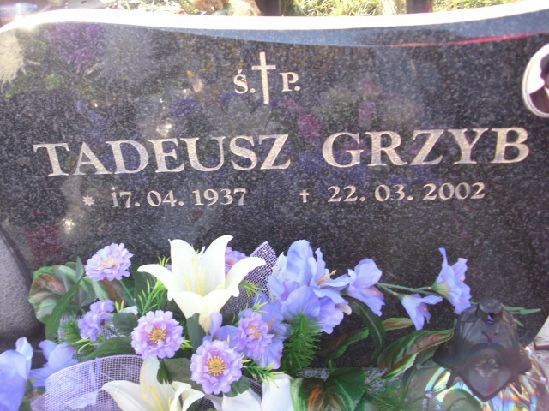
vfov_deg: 38.7
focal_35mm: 37
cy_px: 206
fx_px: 587
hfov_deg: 50.1
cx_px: 274
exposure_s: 1/60
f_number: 2.8
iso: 200
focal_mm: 6.2
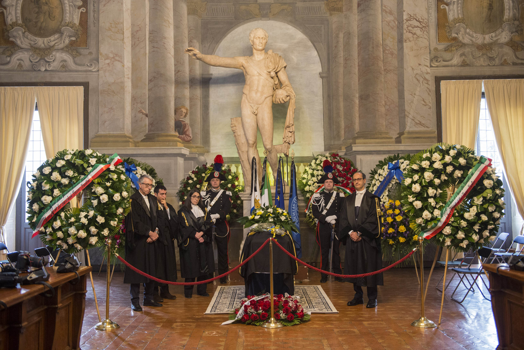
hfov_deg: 50.7
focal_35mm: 38
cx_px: 262
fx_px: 553
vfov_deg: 35.1
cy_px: 175
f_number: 3.2
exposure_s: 1/125
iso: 2000
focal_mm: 38
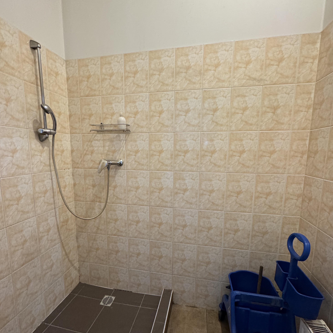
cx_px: 163
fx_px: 185
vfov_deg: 83.8
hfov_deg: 84.0
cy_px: 178
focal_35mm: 17
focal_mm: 2.22
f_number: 2.2
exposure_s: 1/60
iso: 500
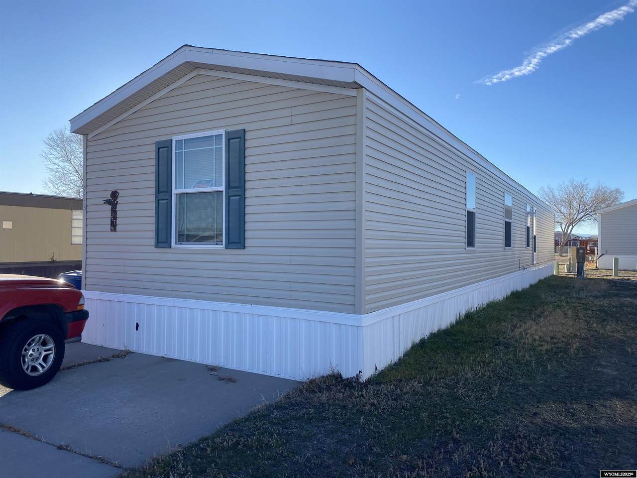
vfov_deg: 53.1
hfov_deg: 67.3
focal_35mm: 26
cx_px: 318
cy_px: 239
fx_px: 478
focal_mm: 4.25
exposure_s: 1/1412
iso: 32
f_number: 1.8
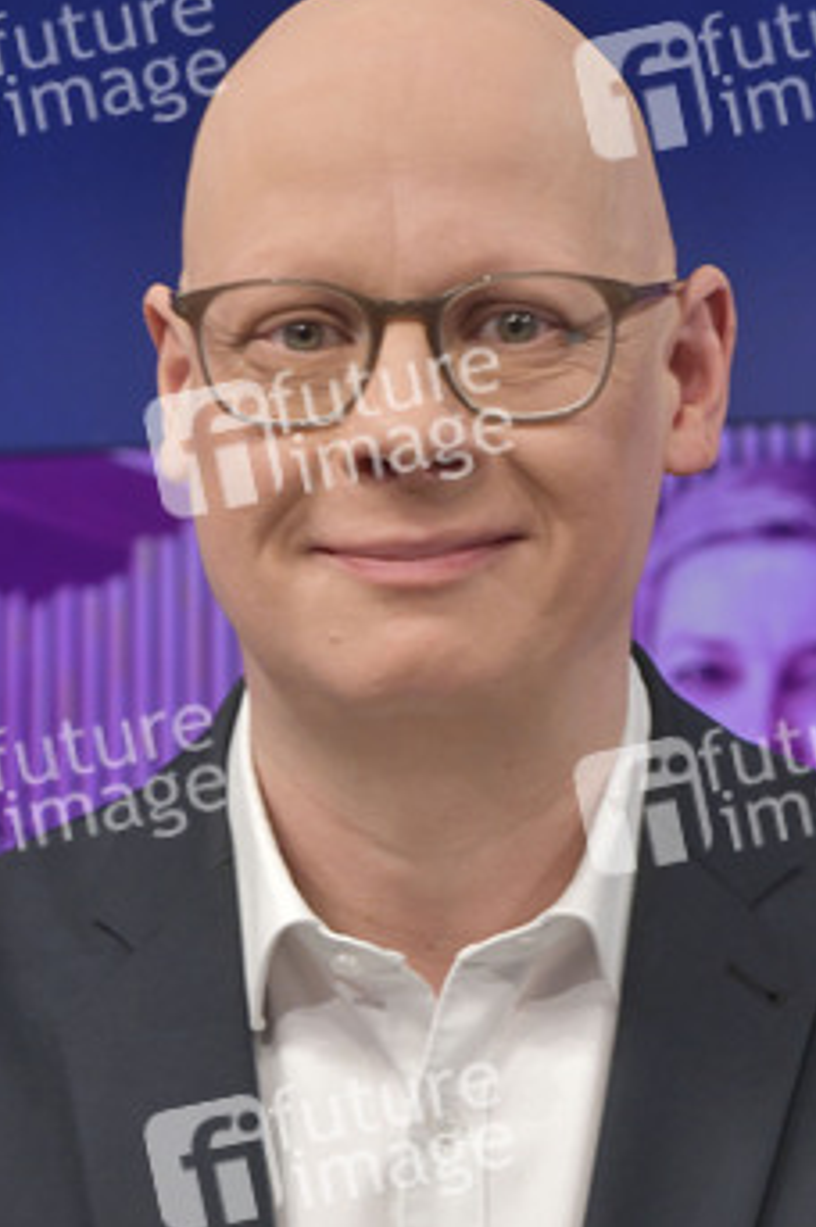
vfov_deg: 28.9
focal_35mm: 70
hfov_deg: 19.4
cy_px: 612
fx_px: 2385
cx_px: 433
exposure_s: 1/200
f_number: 6.3
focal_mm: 60
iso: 2500
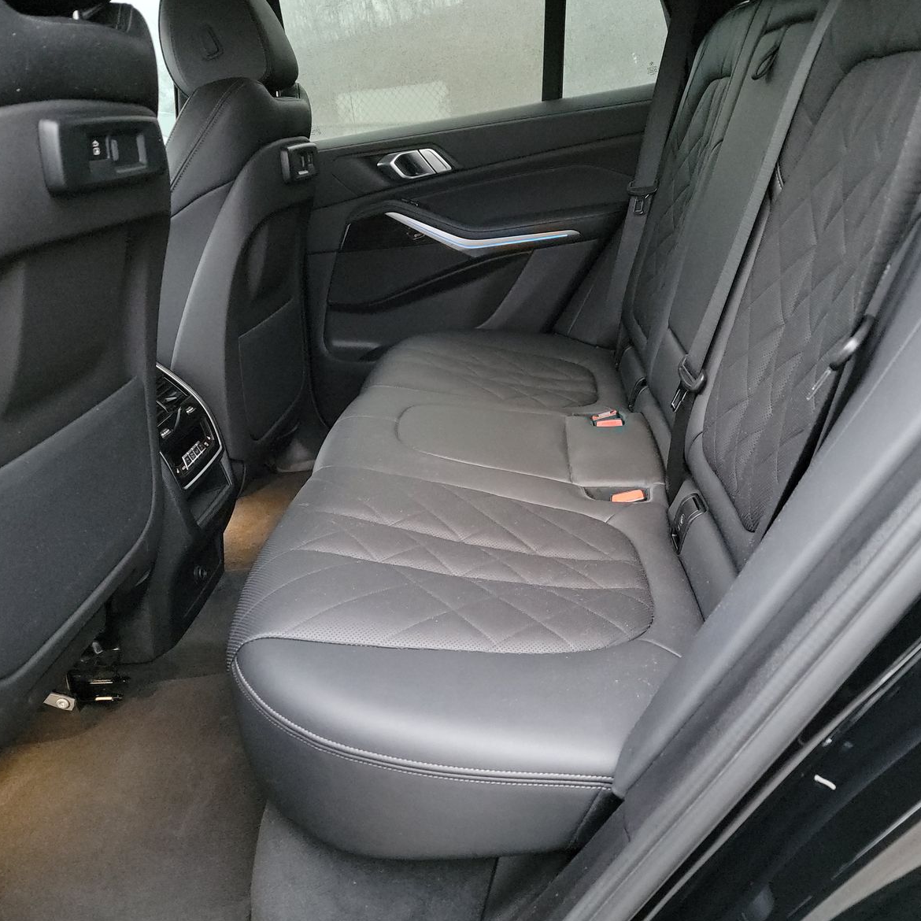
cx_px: 509
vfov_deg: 55.6
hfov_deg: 55.5
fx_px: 873
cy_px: 470
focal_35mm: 29
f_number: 1.8
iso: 2653
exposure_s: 1/59
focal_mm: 6.7
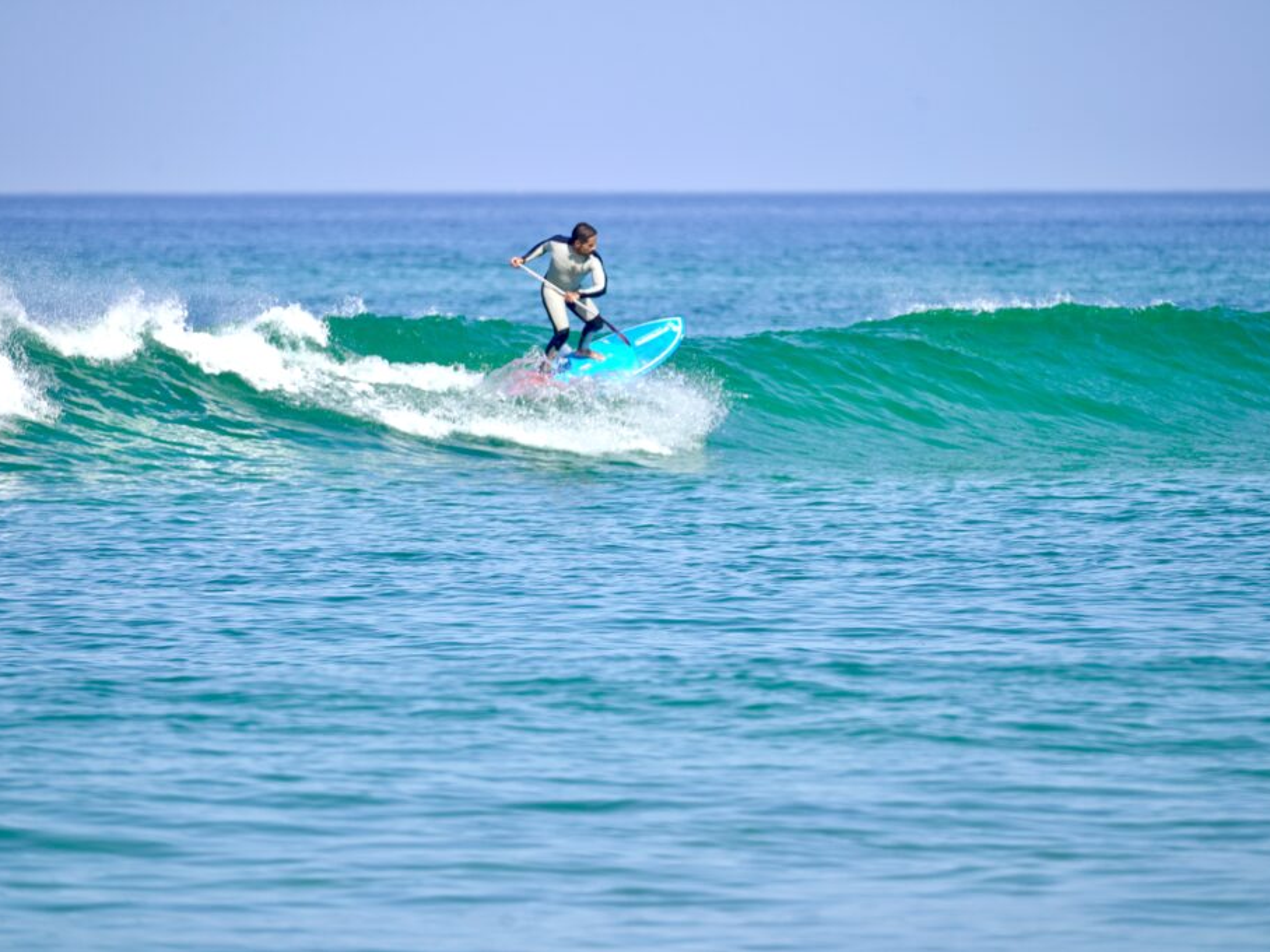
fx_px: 15923
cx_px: 636
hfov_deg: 4.6
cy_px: 476
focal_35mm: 434
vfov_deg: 3.4
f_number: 6.3
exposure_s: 1/400
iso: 100
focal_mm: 400
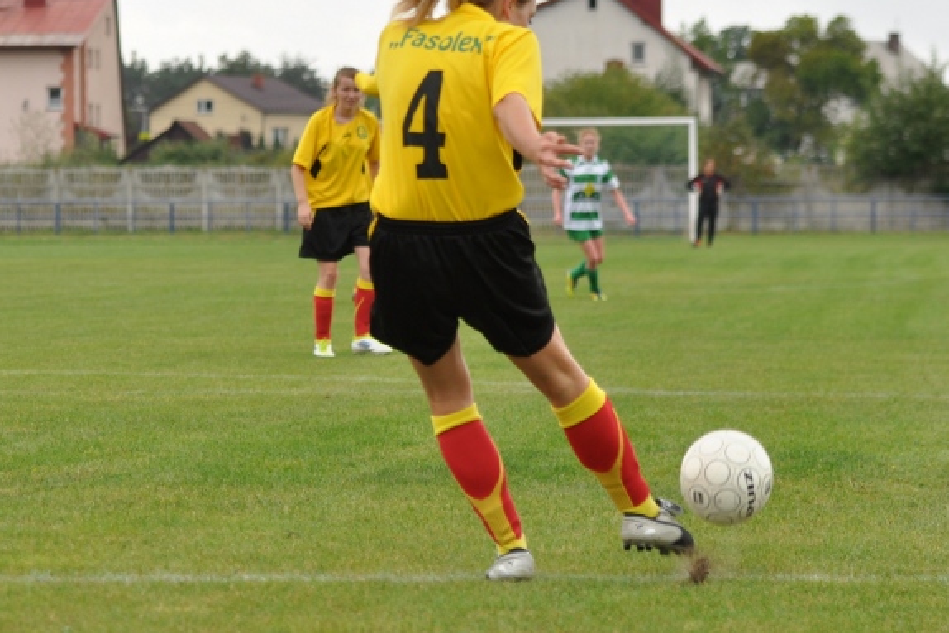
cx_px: 450
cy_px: 238
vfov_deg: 8.8
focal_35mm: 157
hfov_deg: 13.1
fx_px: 4131
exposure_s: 1/800
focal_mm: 75
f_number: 3.5
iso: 200
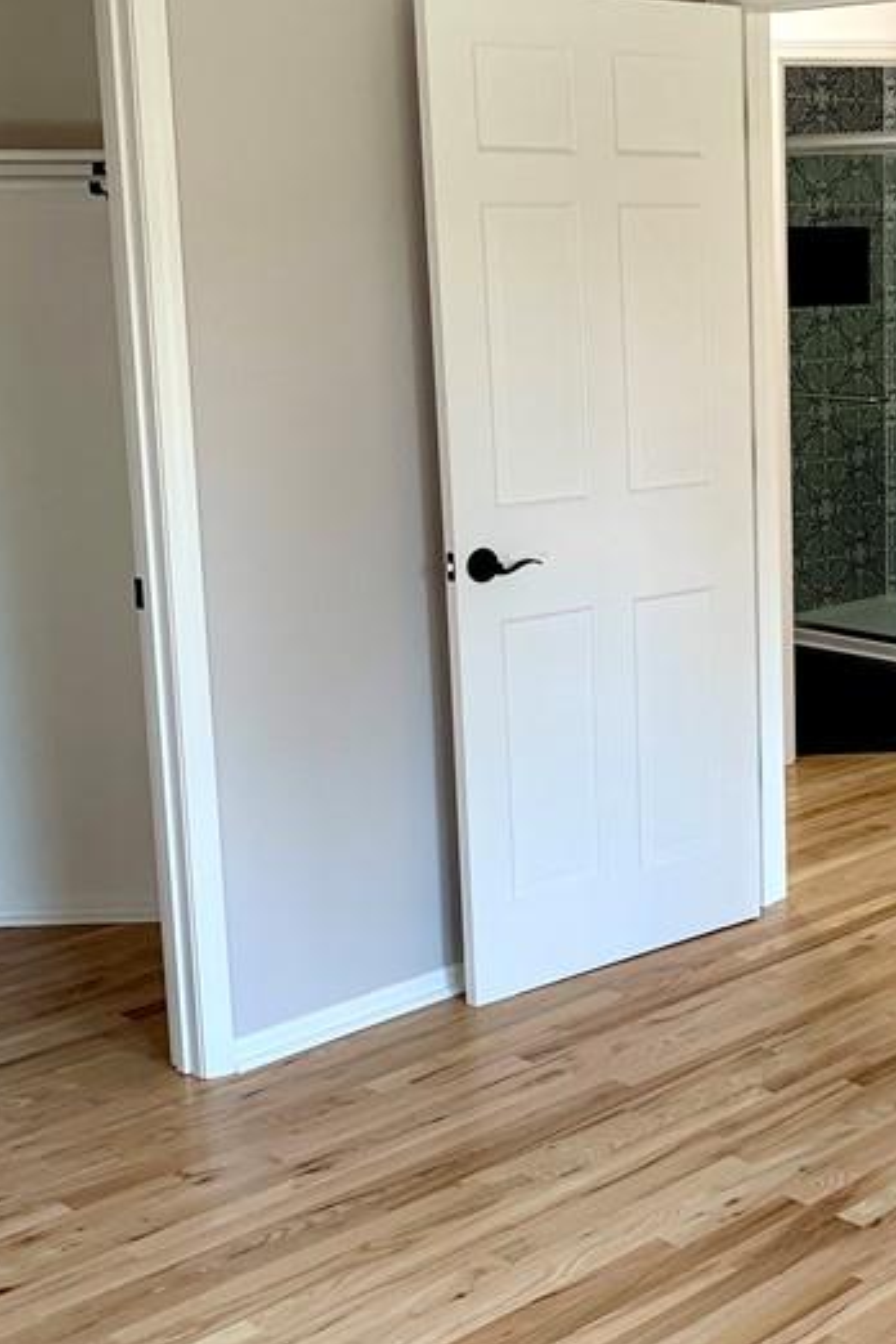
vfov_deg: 37.5
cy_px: 613
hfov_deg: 24.0
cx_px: 968
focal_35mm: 53
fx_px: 1979
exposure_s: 1/107
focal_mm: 4.25
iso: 100
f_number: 1.8
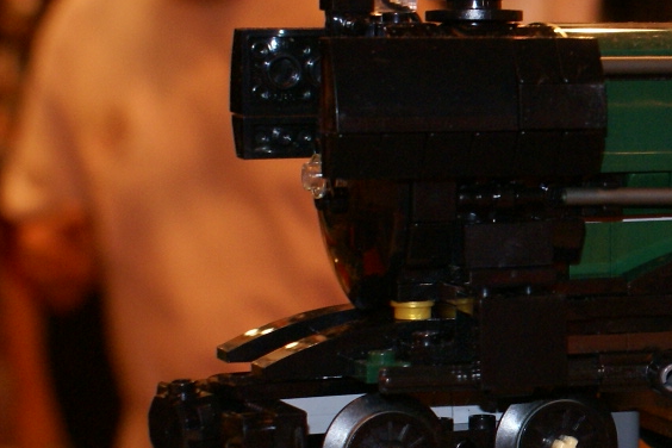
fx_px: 3336
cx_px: 1008
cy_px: 351
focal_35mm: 179
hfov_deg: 11.1
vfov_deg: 7.7
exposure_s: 1/60
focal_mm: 35
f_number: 5.6
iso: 400
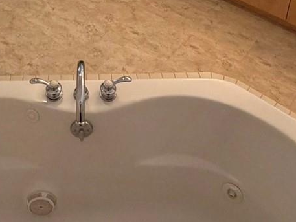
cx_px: 84
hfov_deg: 38.2
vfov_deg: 23.6
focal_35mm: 49
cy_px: -112
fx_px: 419
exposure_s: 1/120
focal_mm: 2.22
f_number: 2.2
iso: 250
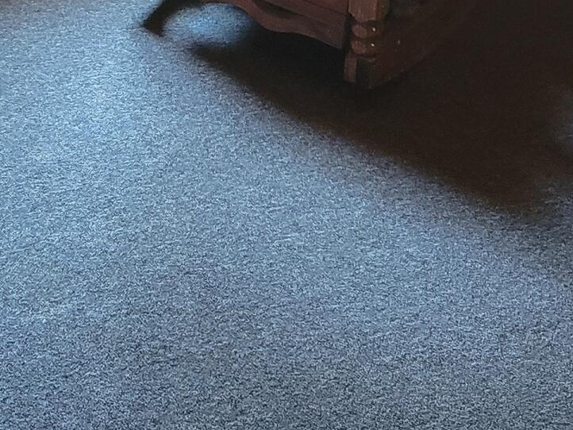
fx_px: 894
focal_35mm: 54
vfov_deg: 24.3
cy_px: -102
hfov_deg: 35.5
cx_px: 289
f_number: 2.2
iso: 400
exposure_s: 1/30
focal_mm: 2.2
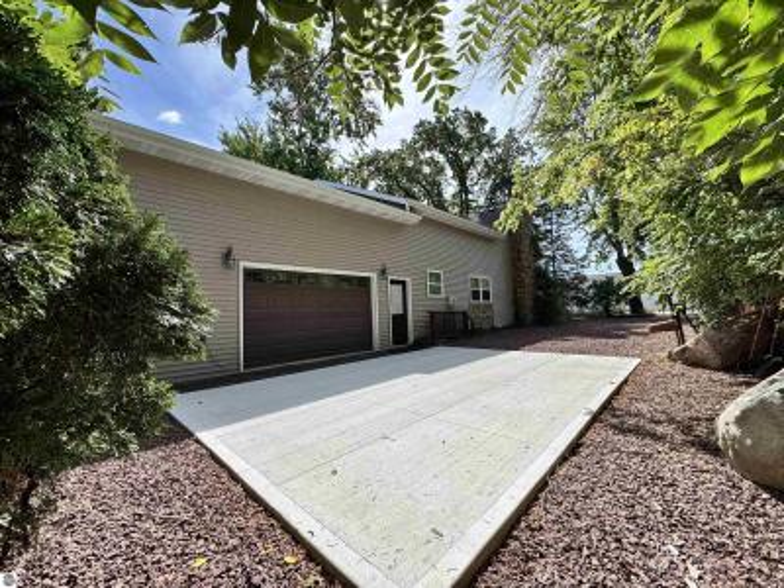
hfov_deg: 102.1
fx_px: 317
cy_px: 294
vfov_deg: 85.7
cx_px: 392
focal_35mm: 14
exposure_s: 1/944
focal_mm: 2.22
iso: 50
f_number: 2.2
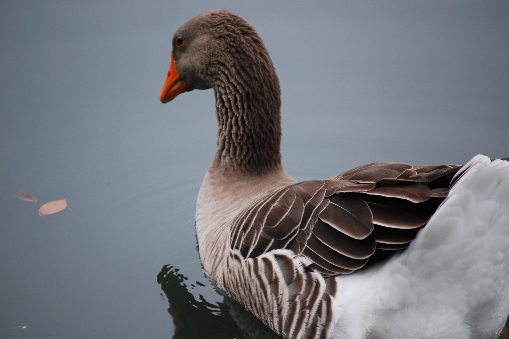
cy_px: 169
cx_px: 255
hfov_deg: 8.5
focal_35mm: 241
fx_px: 3407
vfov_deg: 5.7
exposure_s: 1/500
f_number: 5.3
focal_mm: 160
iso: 560
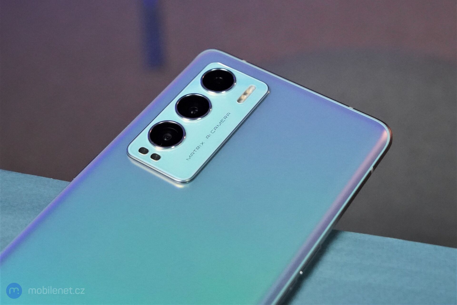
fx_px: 546
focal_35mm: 43
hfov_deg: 45.4
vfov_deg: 31.2
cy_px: 152
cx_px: 228
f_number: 7.1
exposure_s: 1/1600
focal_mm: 43
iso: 12800
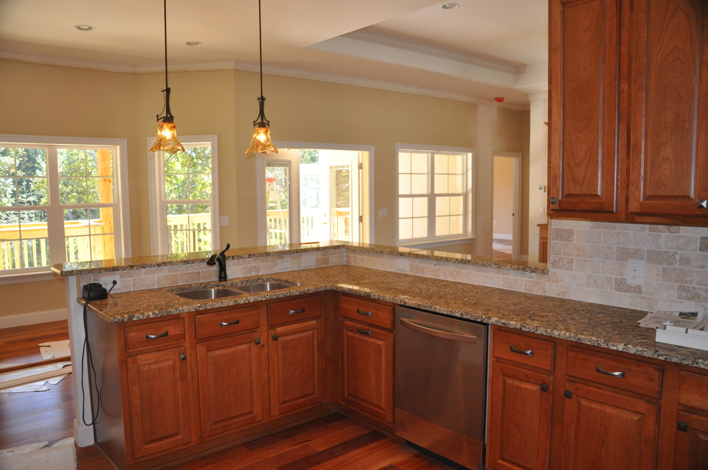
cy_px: 235
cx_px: 354
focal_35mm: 27
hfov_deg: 67.4
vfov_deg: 47.8
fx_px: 530
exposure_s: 1/60
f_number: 3.5
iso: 800
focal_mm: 18
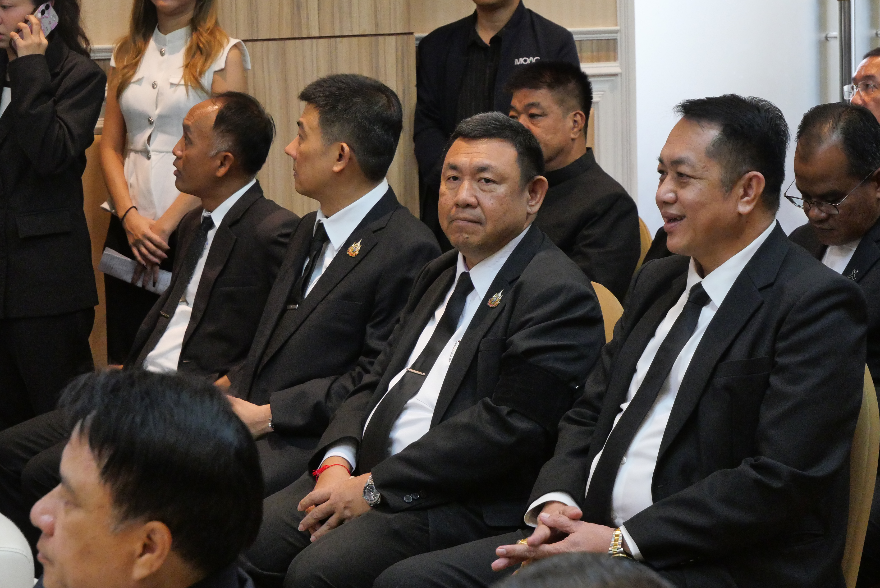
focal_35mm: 101
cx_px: 440
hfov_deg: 20.2
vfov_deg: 13.6
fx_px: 2470
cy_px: 294
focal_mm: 49
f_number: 5.6
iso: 3200
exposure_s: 1/80
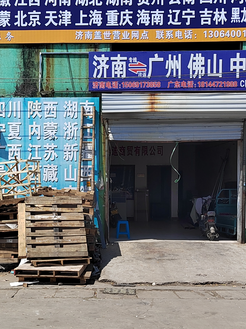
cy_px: 196
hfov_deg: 28.9
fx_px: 474
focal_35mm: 50
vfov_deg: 38.0
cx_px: 82
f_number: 1.9
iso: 250
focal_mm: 5.52
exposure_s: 1/2000
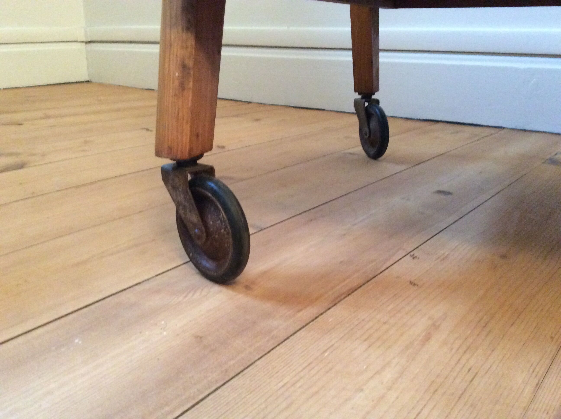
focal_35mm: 32
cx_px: 280
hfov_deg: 56.9
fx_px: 518
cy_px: 210
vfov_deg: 44.1
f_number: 2.4
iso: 400
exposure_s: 1/17
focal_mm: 3.3
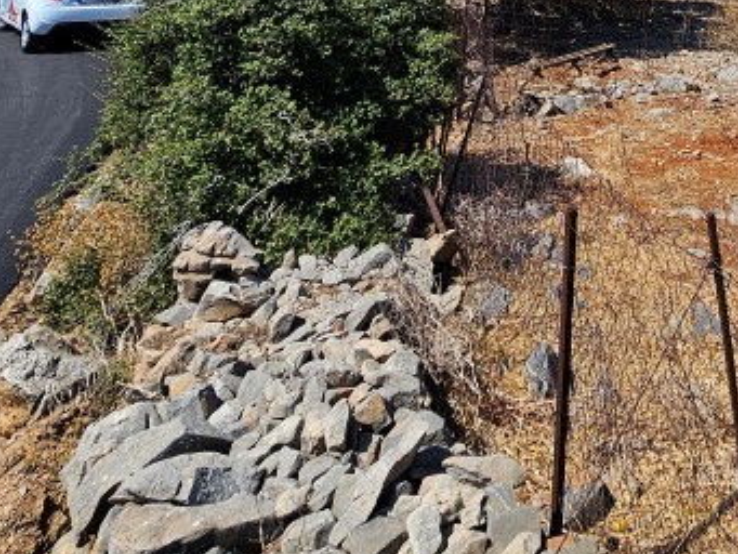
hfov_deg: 41.3
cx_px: 747
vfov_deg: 30.2
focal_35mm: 39
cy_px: -143
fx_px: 832
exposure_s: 1/2371
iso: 50
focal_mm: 2.2
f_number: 2.2
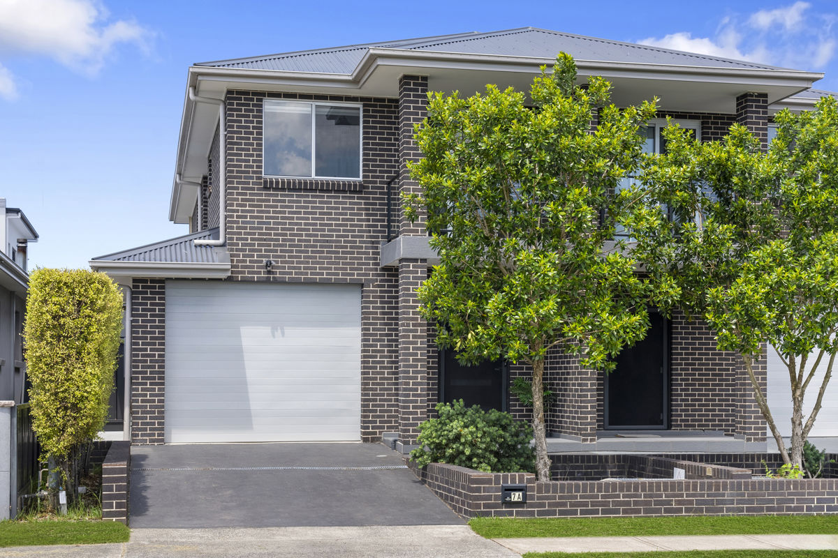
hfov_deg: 40.3
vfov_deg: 27.5
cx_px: 419
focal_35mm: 49
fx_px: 1141
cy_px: 279
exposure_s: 1/100
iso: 400
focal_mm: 49
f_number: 9
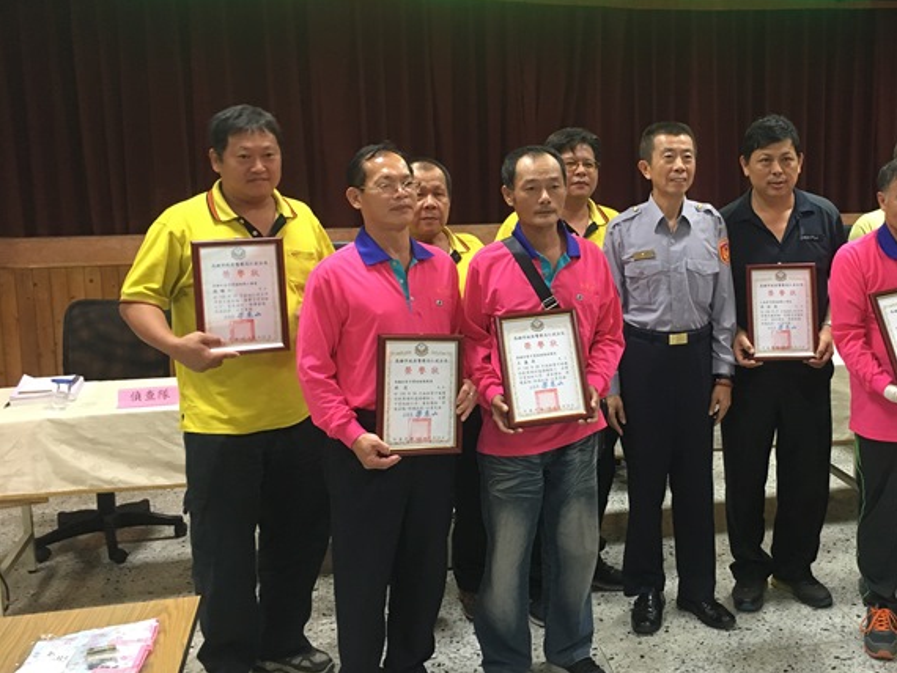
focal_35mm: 41
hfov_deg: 44.7
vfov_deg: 35.1
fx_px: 1063
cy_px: 295
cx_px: 631
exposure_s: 1/30
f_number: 2.2
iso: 125
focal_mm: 4.15
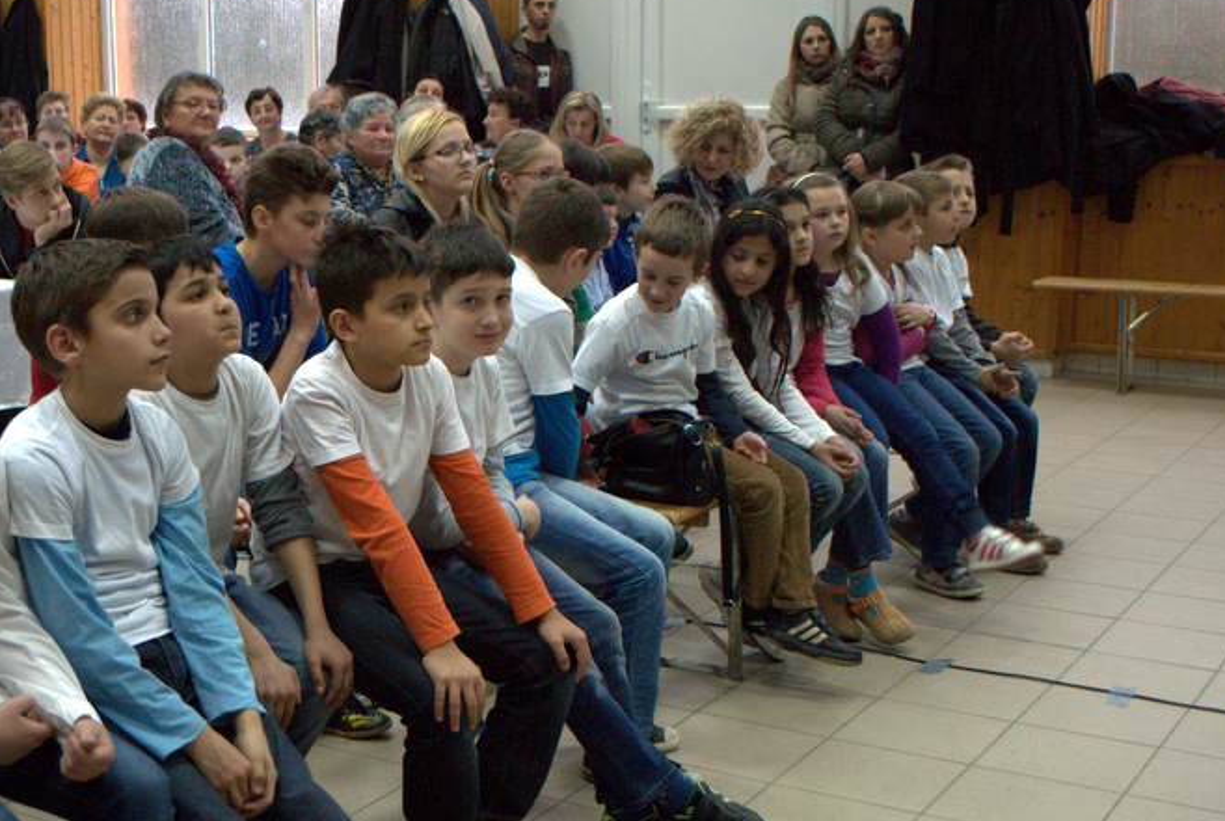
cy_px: 491
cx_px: 385
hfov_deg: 35.2
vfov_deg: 24.2
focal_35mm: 56
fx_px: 1909
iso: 800
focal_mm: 24
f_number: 4
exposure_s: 1/60
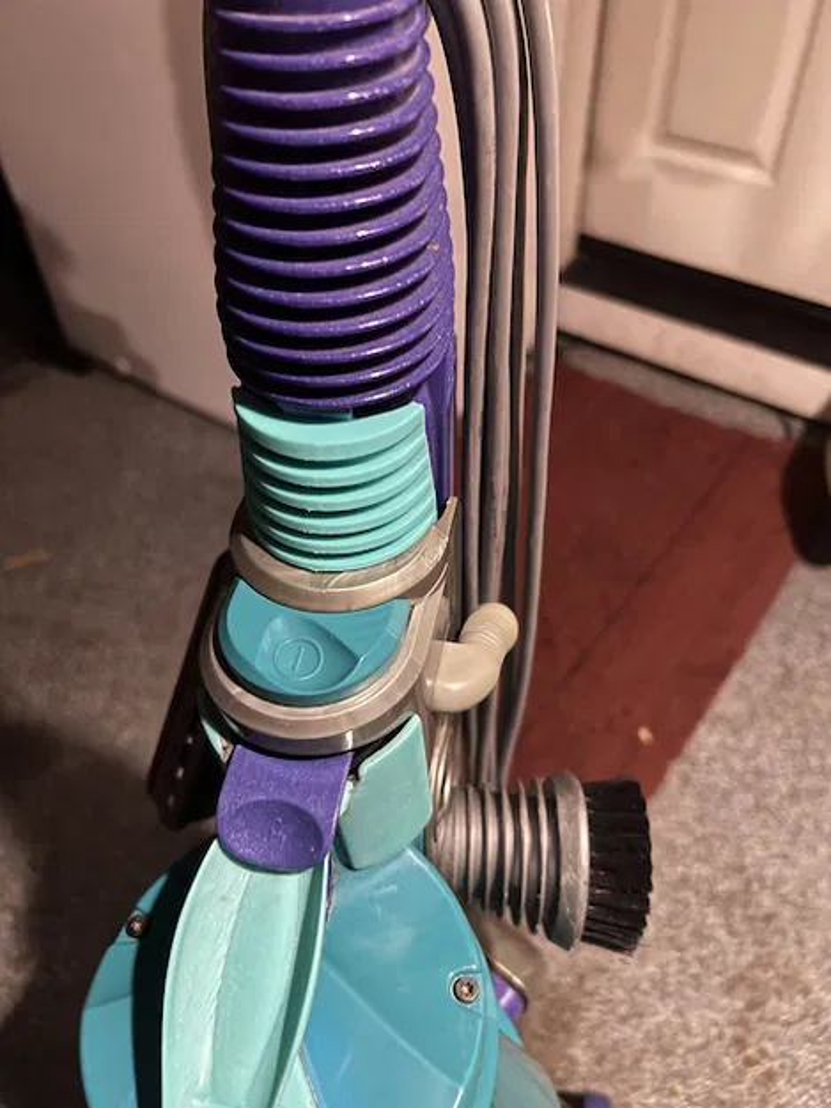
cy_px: 554
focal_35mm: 26
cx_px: 416
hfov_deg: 53.1
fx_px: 832
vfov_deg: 67.3
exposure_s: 1/40
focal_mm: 5.7
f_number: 1.5
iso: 640
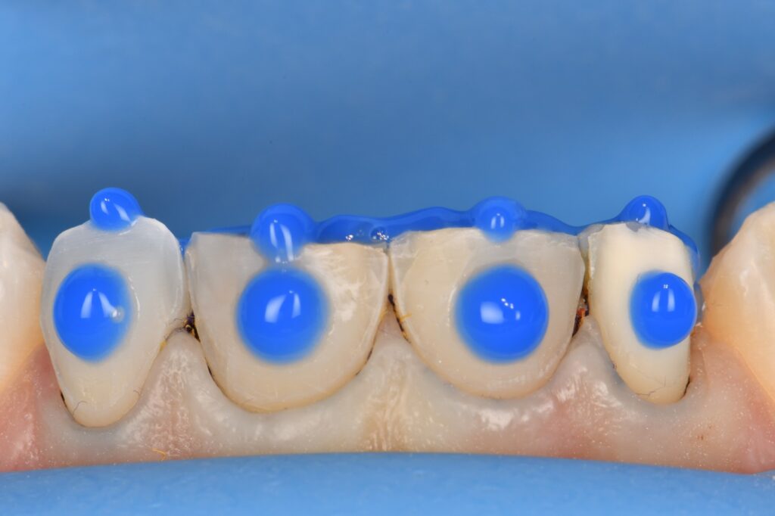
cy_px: 258
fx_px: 3379
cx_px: 388
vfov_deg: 8.7
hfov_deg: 13.1
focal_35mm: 157
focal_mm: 105
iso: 200
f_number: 32
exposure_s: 1/160
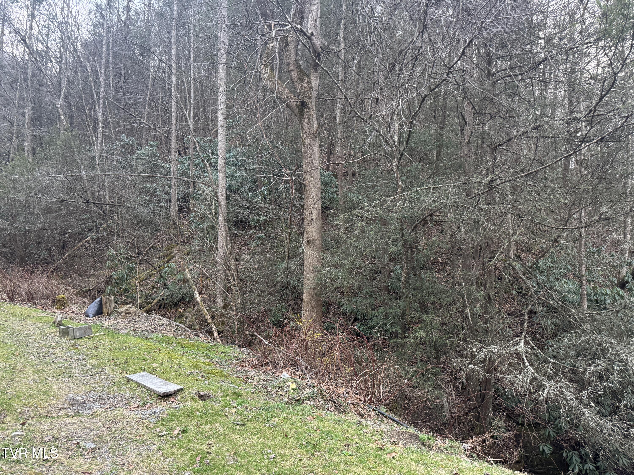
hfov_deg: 71.6
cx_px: 317
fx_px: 440
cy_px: 238
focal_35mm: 24
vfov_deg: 56.8
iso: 400
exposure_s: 1/60
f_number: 1.78
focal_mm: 6.76
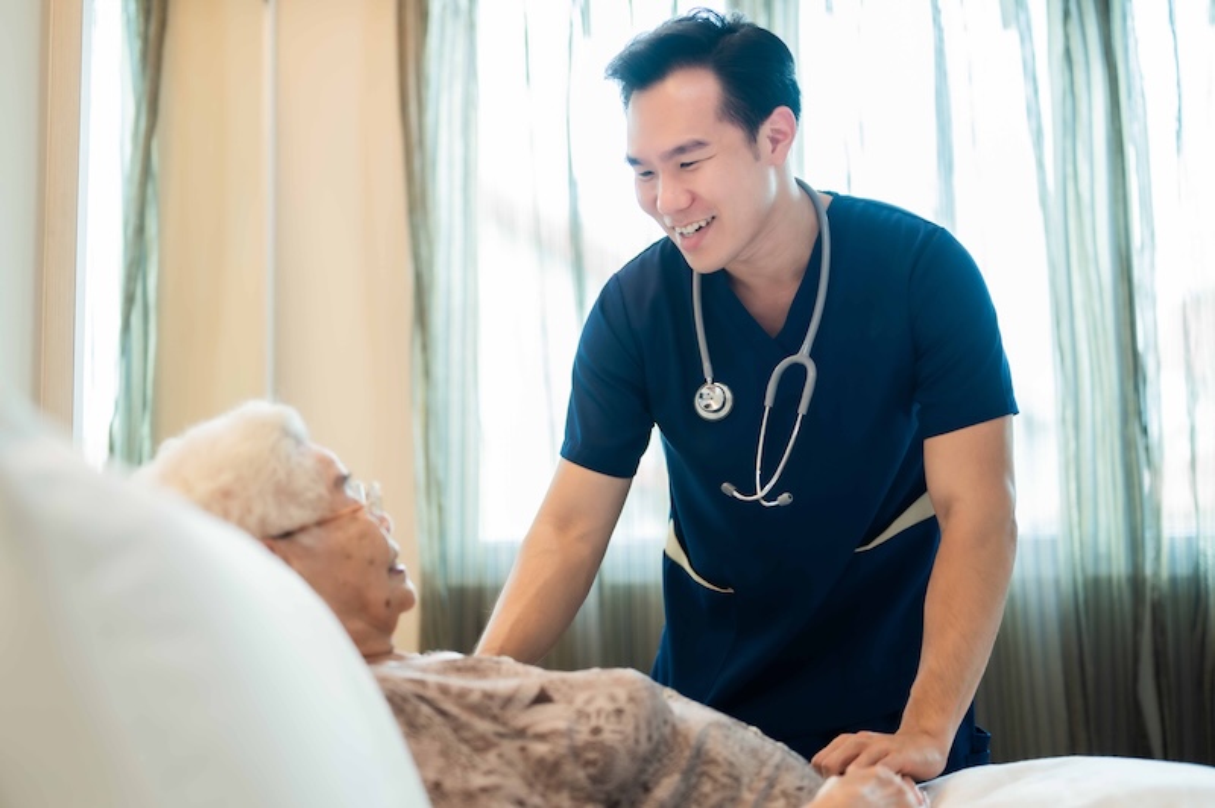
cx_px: 608
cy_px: 404
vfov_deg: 26.9
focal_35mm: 50
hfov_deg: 39.6
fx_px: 1686
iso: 140
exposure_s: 1/200
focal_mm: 50
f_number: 2
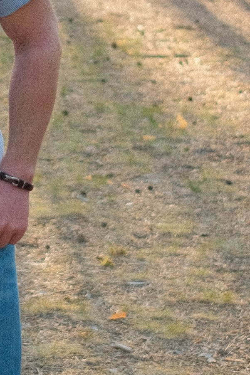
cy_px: 96
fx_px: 1553
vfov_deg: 13.7
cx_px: -50
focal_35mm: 149
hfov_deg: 9.1
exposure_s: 1/680
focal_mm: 23
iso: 640
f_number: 1.6
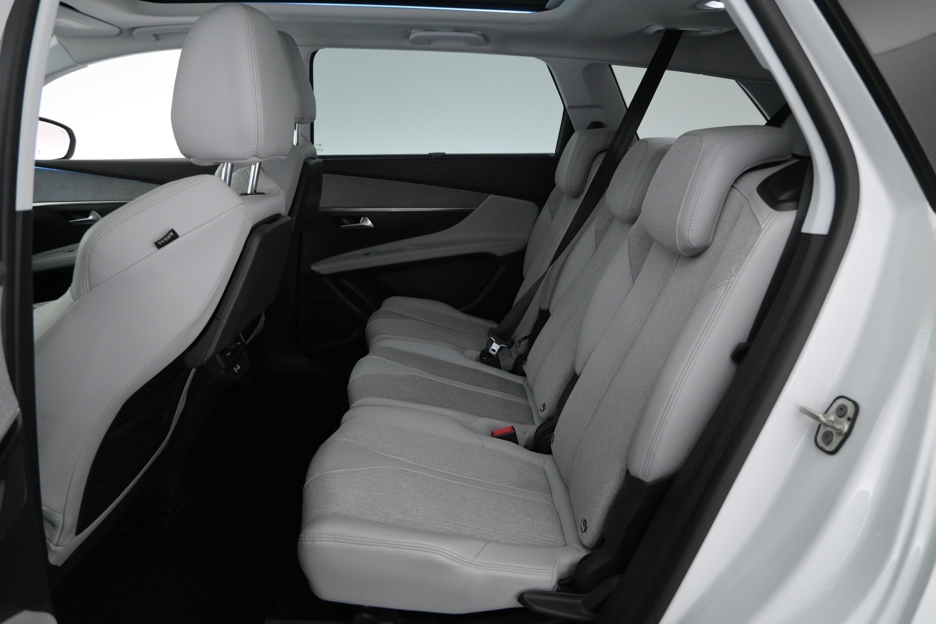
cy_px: 312
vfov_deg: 53.1
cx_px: 468
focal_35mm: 24
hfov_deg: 73.7
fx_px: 624
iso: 2500
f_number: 4.5
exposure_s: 1/80
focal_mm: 16
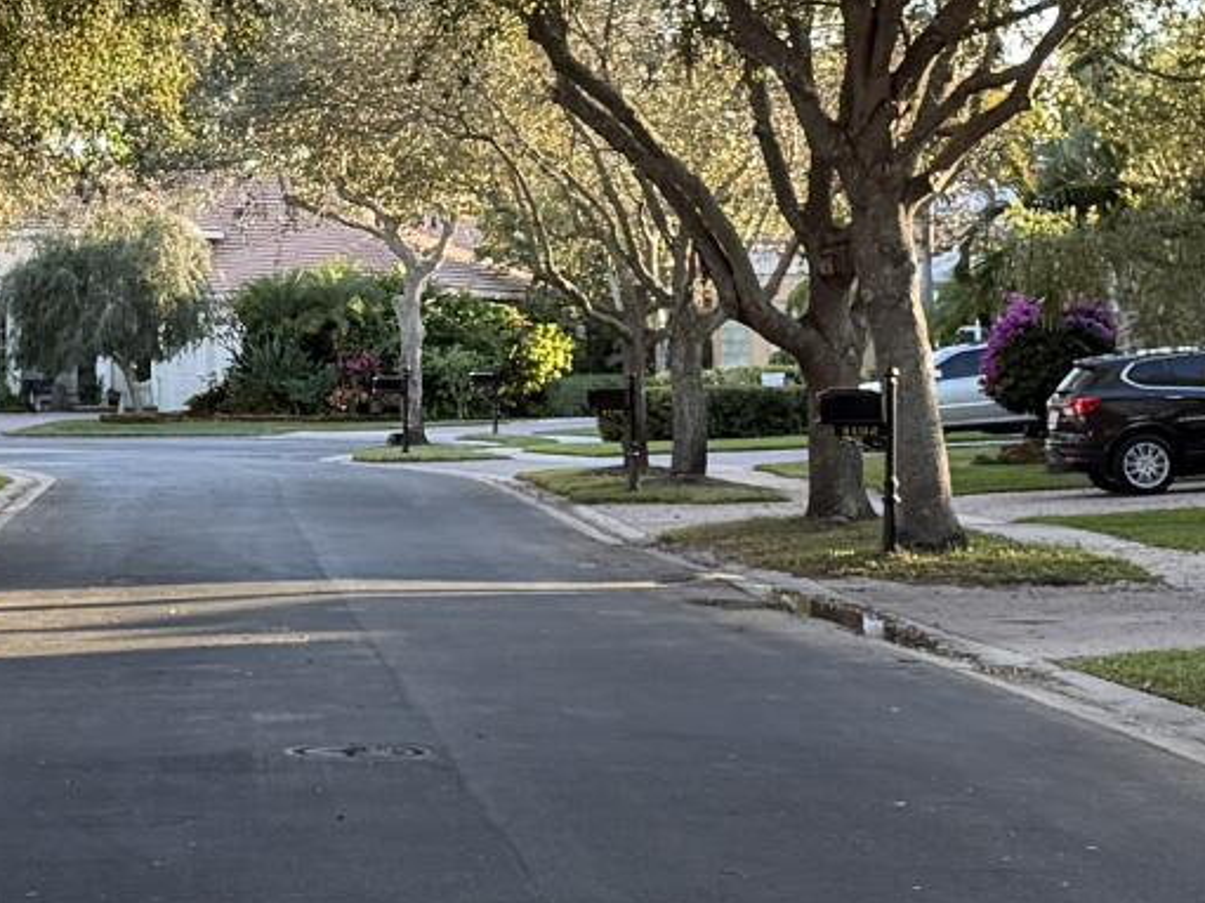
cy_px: 226
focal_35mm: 141
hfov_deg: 13.9
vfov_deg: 10.5
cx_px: 224
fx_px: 4907
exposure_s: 1/445
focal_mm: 6.76
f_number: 1.78
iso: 100
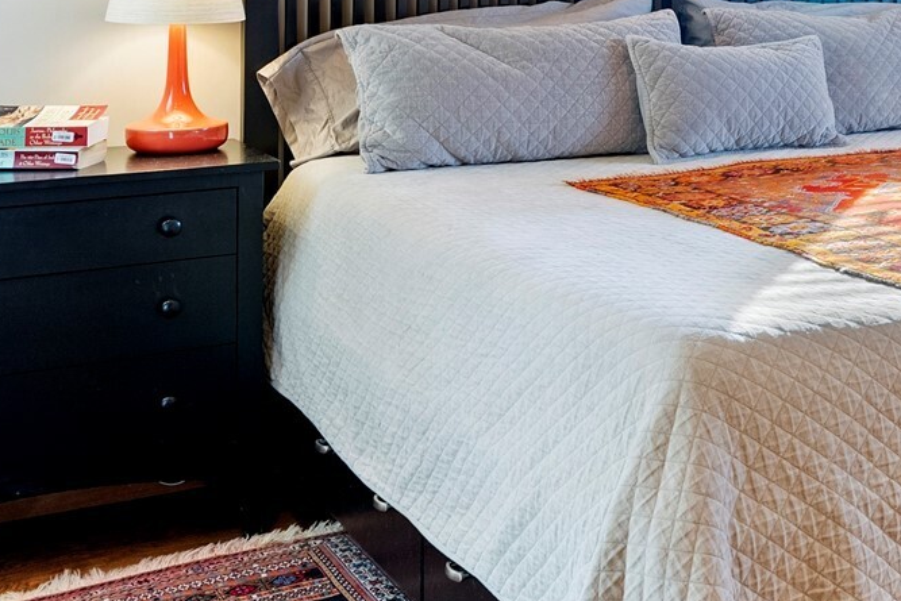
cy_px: -77
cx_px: 930
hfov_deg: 30.3
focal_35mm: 61
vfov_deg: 21.1
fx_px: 1527
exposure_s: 1/6
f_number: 6.3
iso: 400
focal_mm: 24
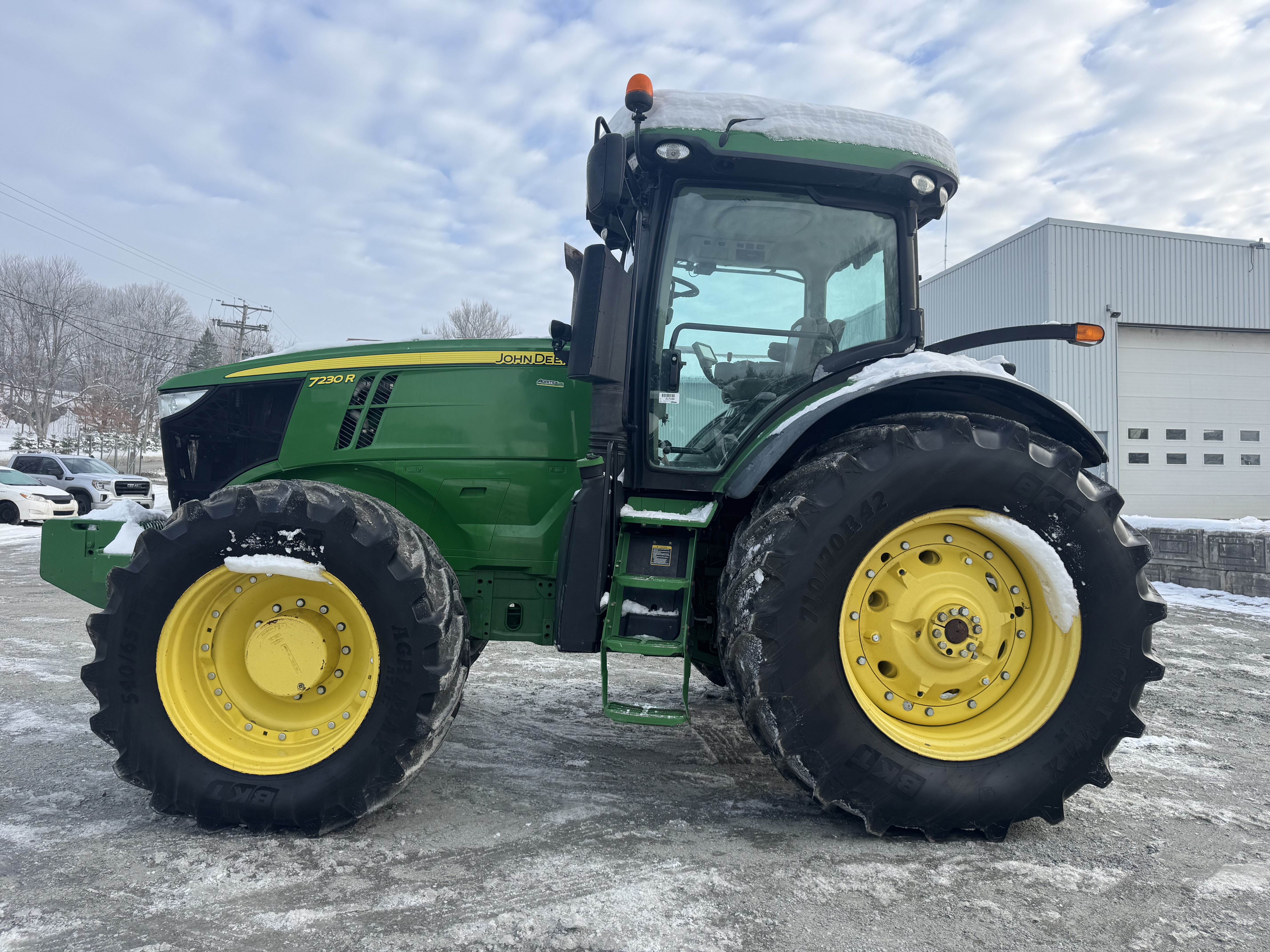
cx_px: 635
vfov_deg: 56.8
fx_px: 881
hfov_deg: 71.6
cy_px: 476
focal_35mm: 24
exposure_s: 1/1456
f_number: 1.78
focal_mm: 6.76
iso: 80
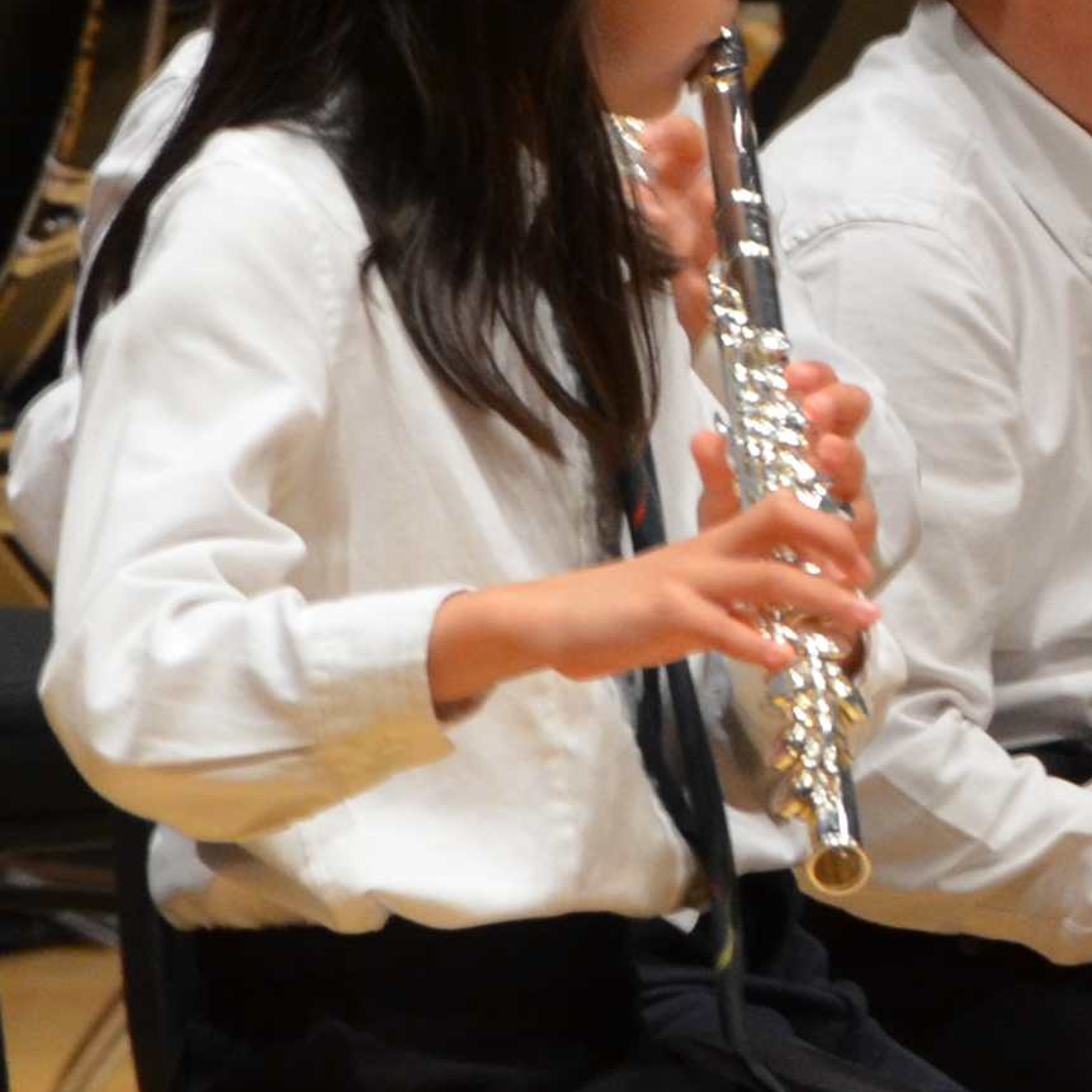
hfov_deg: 2.3
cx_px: 1847
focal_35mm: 764
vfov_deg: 2.3
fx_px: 27283
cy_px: 521
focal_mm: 105
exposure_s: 1/40
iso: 800
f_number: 5.6
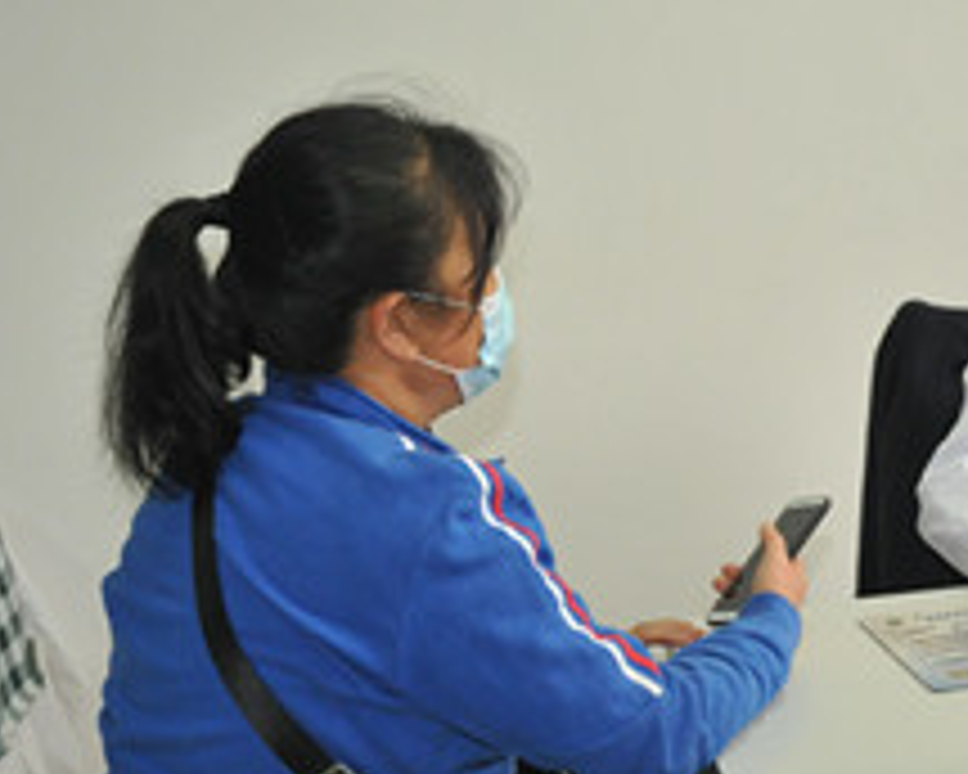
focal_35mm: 72
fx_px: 2063
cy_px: 493
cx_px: 977
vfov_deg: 21.2
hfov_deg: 25.1
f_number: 5
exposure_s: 1/80
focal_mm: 22
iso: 1000
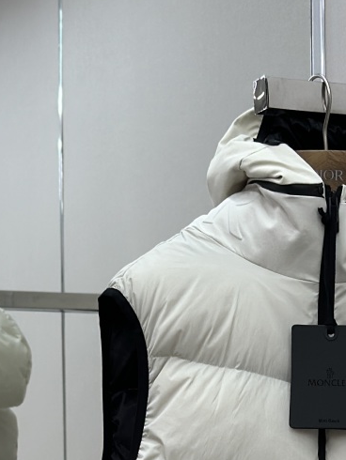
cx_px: 299
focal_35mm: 141
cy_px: 636
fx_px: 1877
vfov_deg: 13.4
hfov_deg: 10.5
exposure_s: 1/349
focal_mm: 6.86
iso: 80
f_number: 1.78
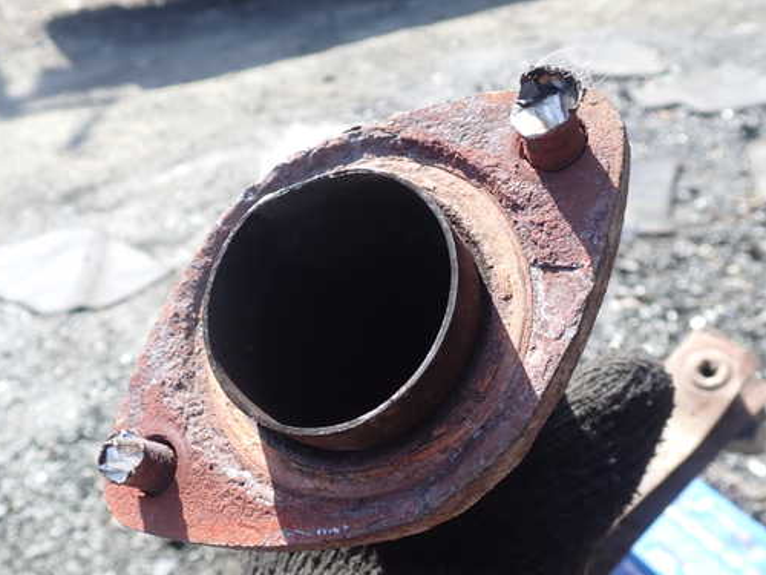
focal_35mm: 36
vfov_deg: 39.6
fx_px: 797
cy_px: 307
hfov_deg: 51.3
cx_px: 345
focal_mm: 5.4
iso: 100
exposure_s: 1/250
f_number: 3.2
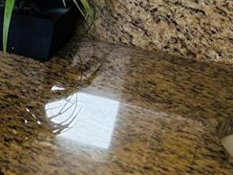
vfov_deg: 13.6
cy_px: 55
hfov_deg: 14.9
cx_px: -225
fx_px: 734
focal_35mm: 109
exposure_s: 1/120
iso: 64
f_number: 1.5
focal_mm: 5.7
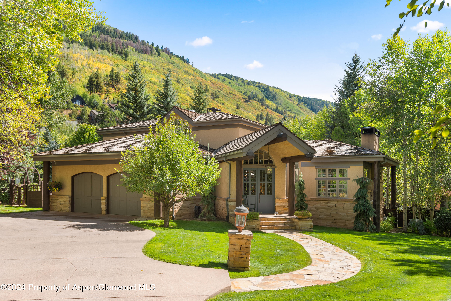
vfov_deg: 43.6
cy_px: 150
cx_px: 226
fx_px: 376
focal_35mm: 30
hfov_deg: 61.9
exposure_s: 1/80
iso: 320
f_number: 7.1
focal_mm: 30
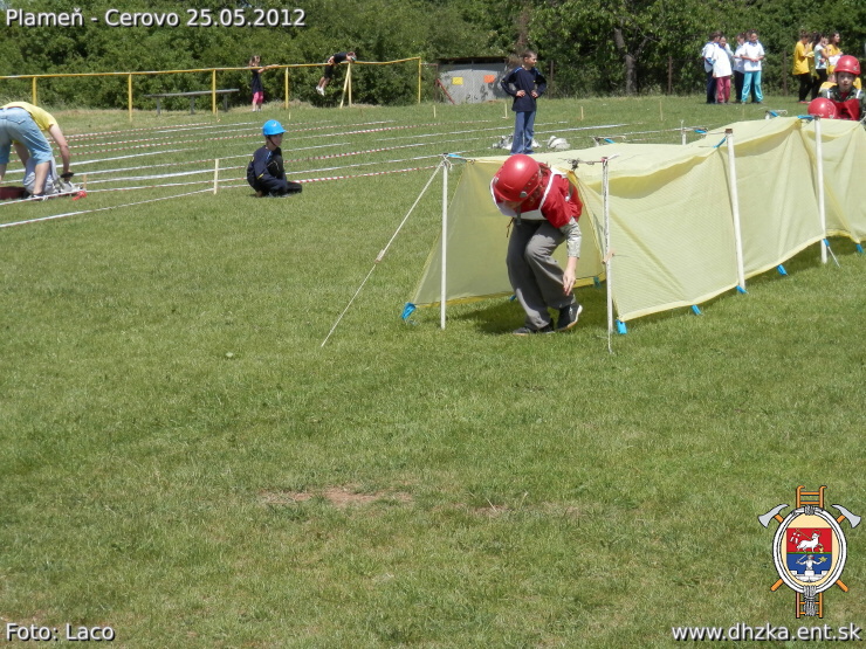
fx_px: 2652
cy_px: 324
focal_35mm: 106
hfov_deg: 18.5
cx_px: 433
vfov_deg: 14.0
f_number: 5
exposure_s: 1/400
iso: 80
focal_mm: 19
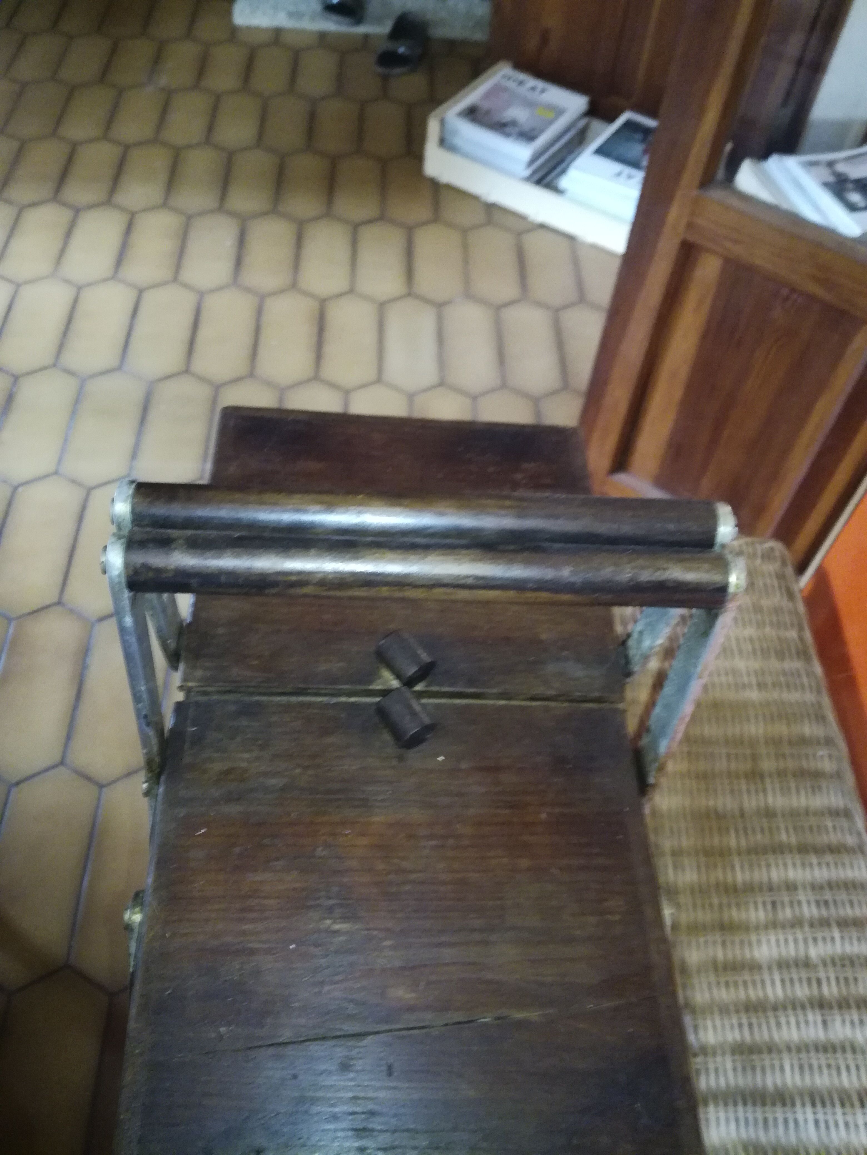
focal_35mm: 27
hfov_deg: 51.4
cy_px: 578
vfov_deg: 65.3
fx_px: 902
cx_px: 434
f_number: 2
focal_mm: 3.79
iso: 500
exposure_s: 1/20
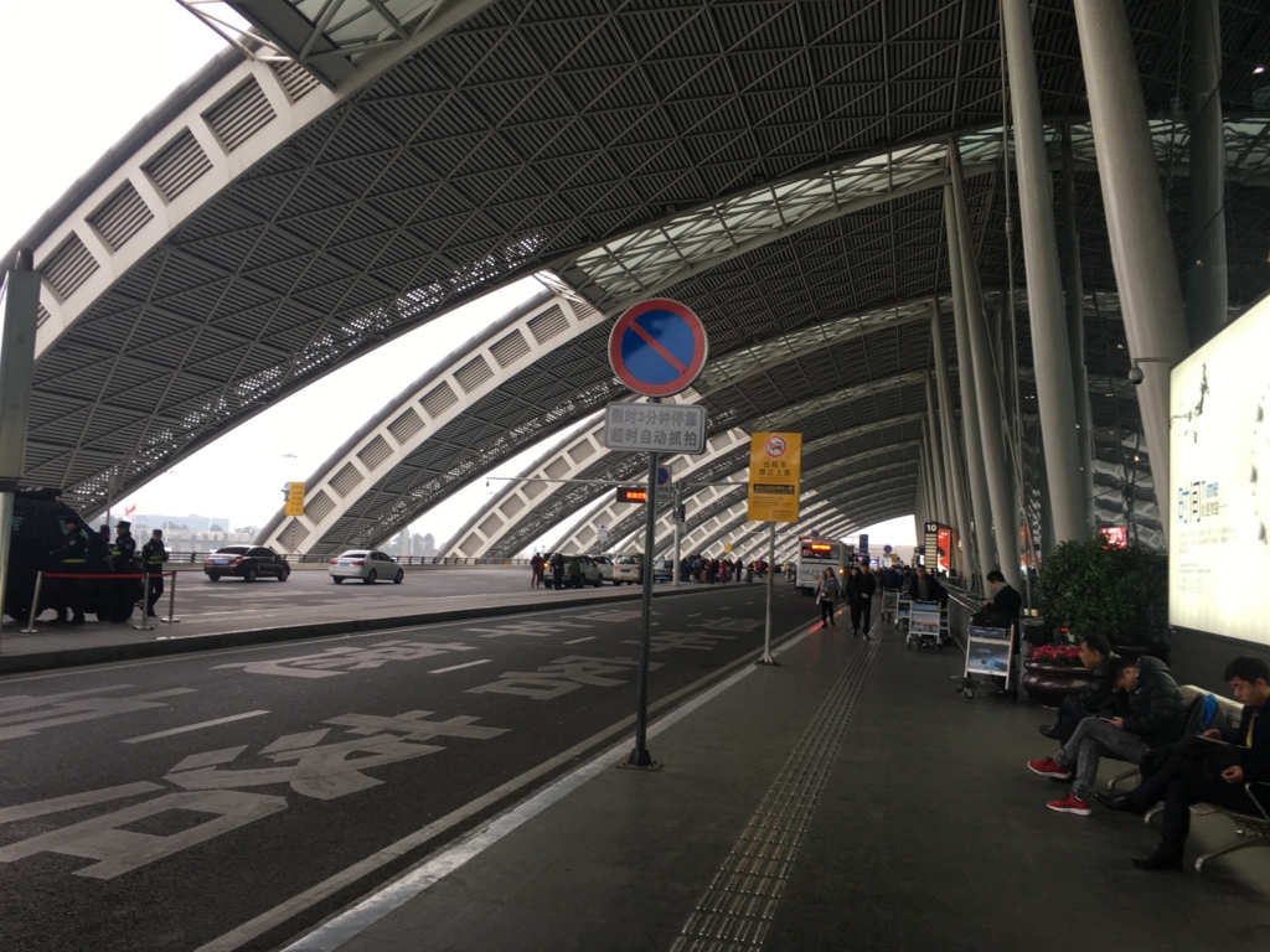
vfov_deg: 48.2
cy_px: 476
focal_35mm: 29
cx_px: 635
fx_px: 1064
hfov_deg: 61.7
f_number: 2.2
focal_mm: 4.15
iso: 32
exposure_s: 1/50
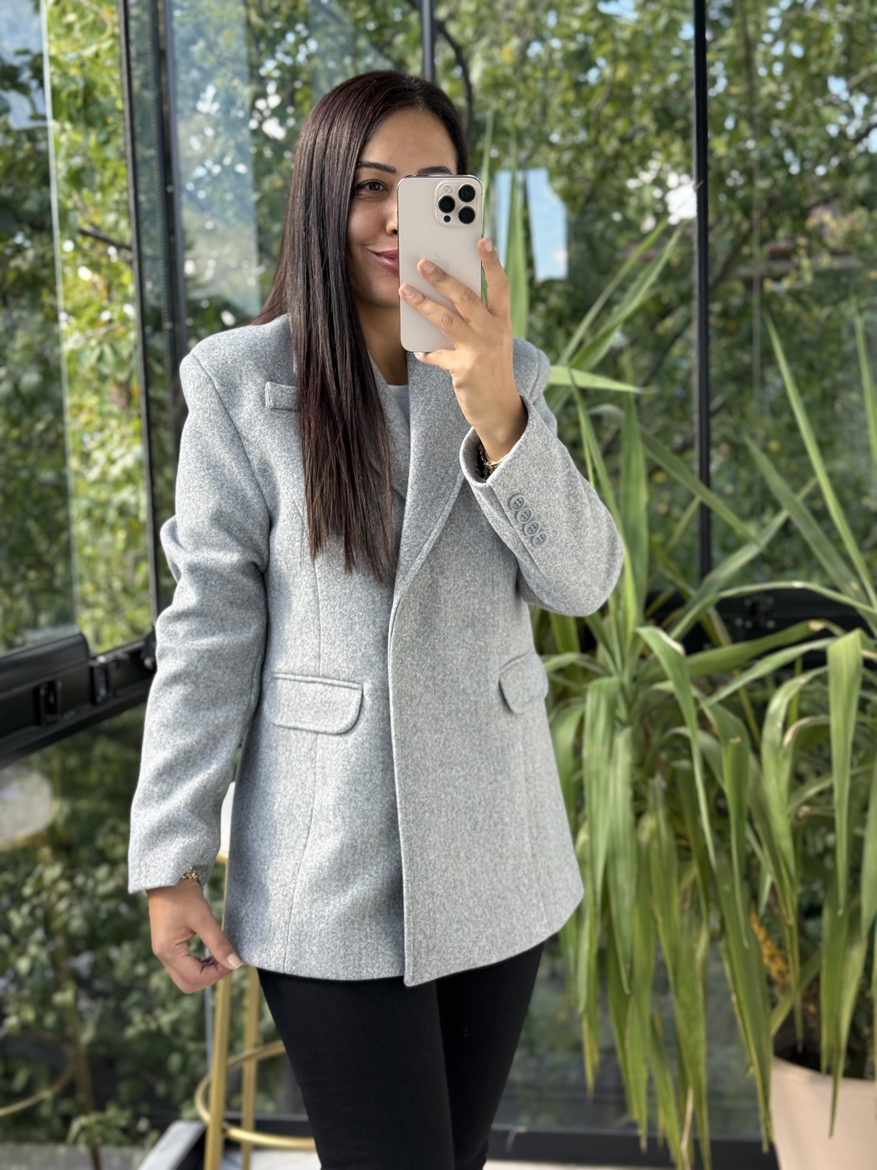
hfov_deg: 30.3
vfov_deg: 39.7
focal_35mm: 48
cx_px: 438
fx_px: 1621
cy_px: 585
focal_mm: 6.76
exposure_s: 1/242
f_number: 1.78
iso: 100
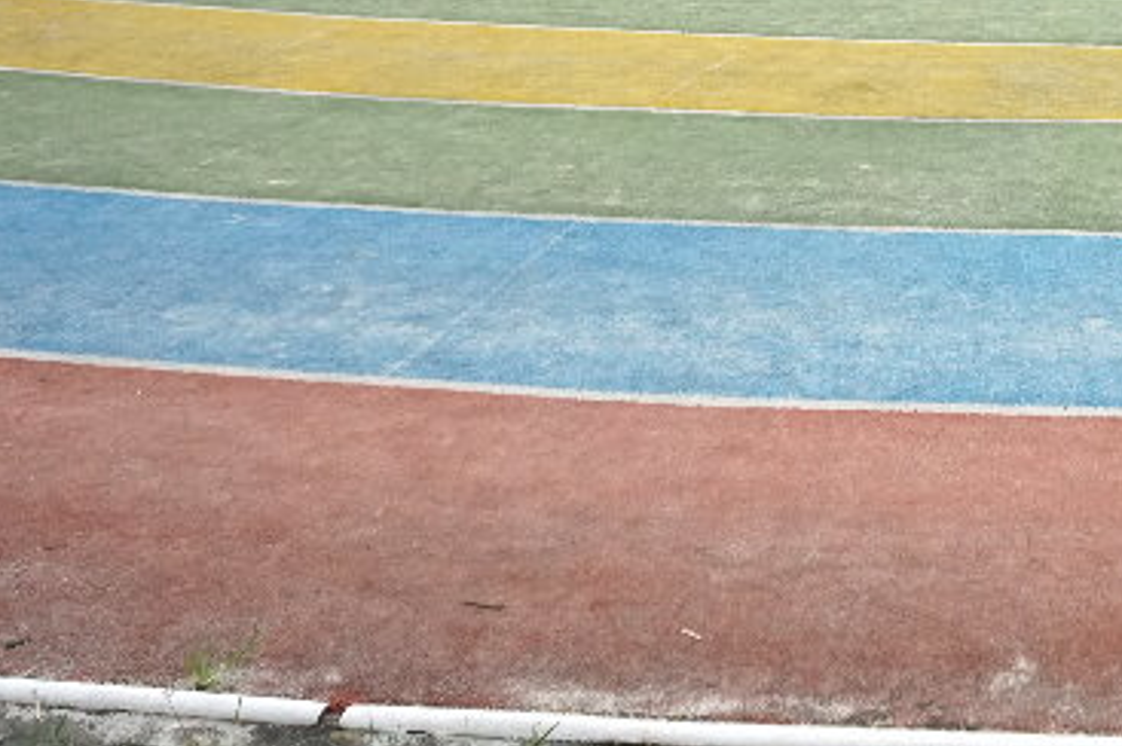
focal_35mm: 55
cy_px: -9
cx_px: 1076
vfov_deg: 23.5
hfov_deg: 33.7
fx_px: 1713
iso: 1250
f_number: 3.5
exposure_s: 1/1250
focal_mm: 16
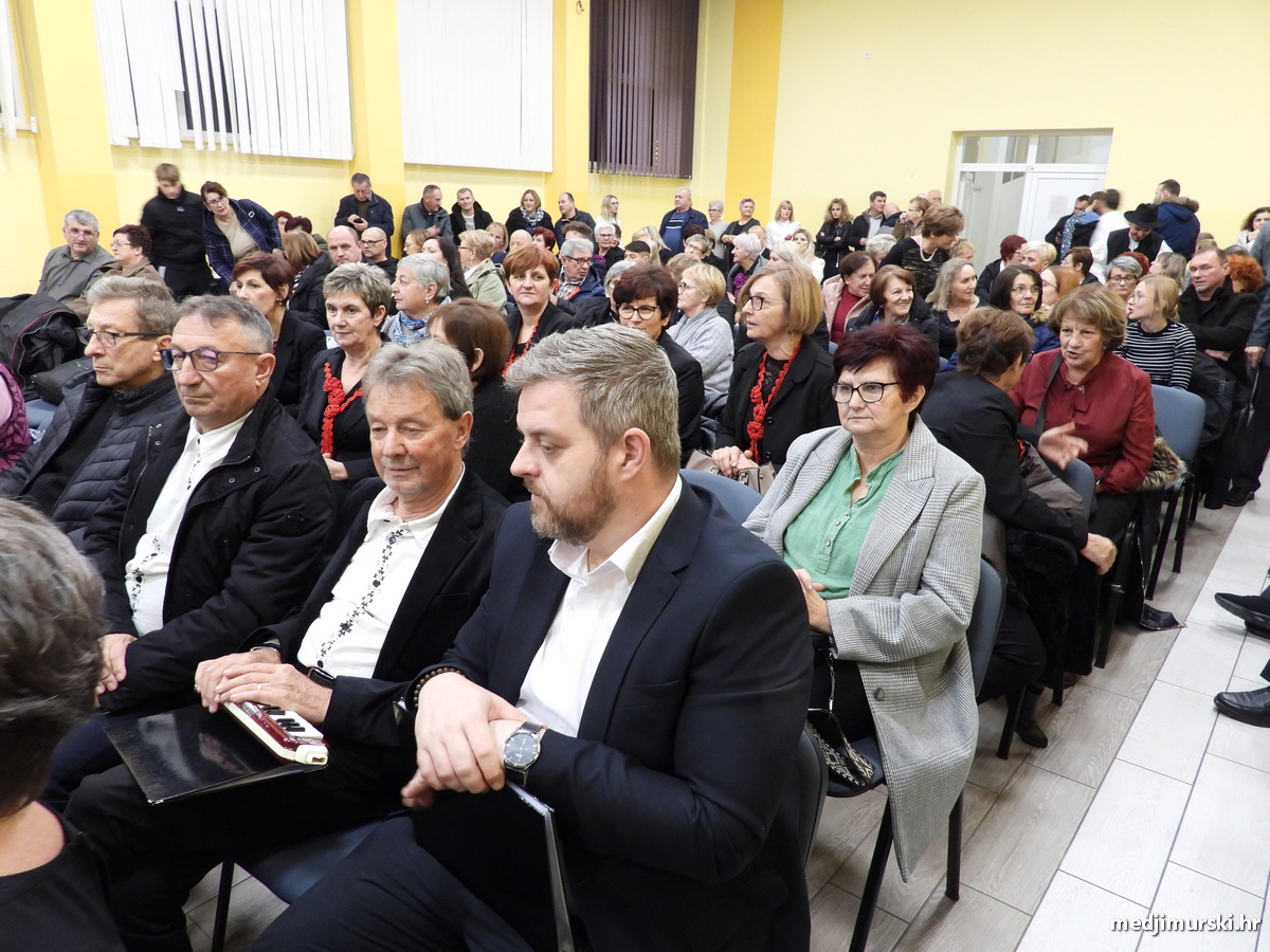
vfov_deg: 56.8
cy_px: 476
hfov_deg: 71.6
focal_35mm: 24
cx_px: 635
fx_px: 881
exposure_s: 1/20
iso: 400
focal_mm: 4.3
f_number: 2.8
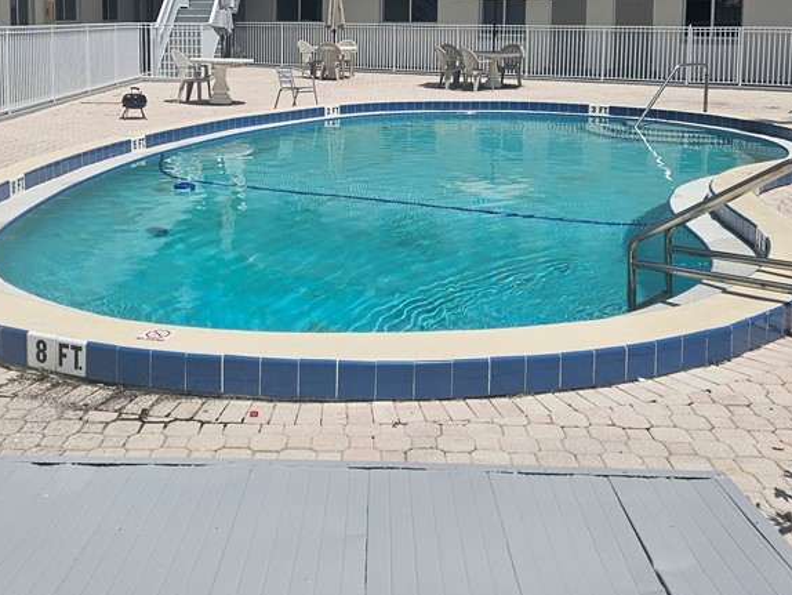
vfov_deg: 34.0
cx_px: 335
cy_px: 108
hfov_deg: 45.6
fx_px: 938
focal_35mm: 41
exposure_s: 1/4291
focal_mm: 5.4
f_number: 1.8
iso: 25
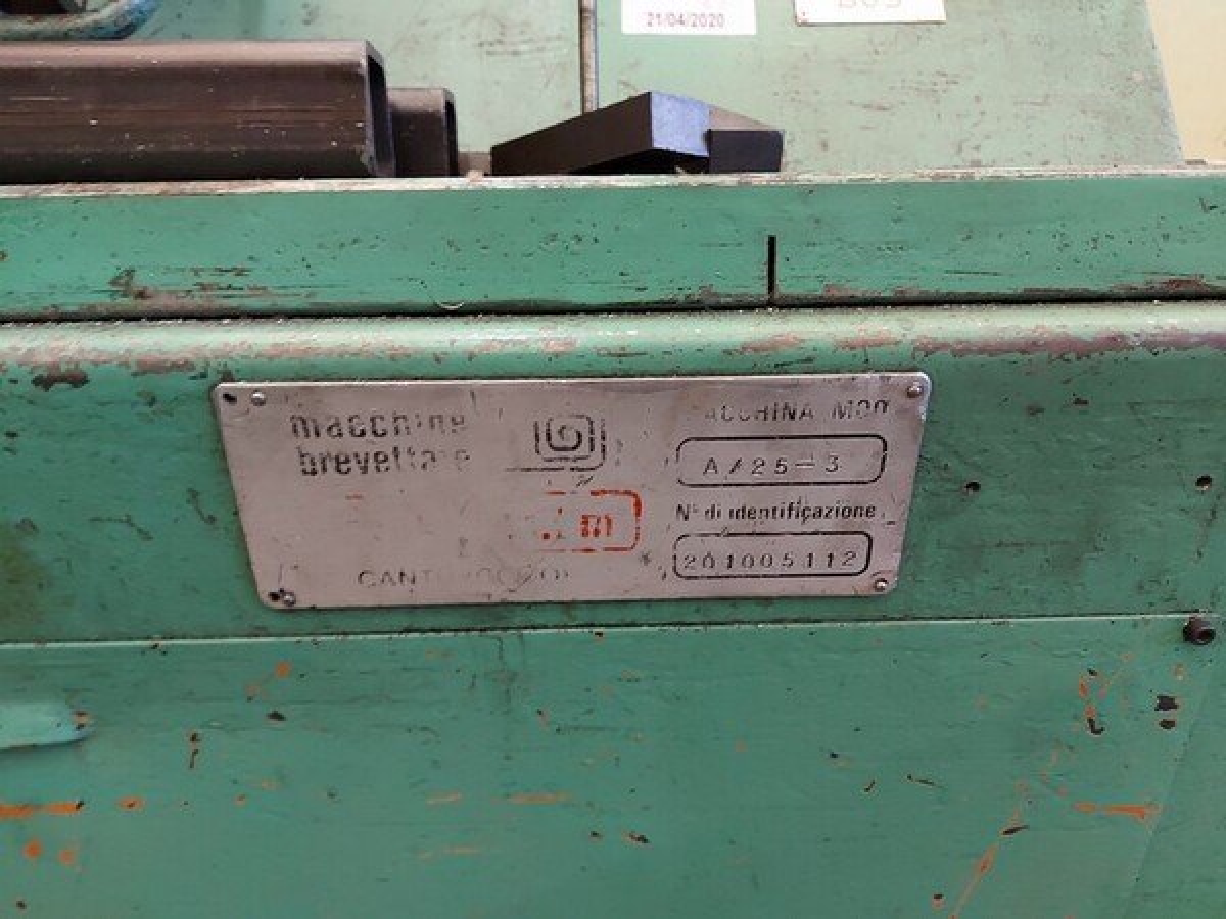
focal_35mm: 24
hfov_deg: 71.6
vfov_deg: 56.8
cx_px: 613
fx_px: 850
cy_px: 460
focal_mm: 5.23
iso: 320
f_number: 1.8
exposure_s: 1/24
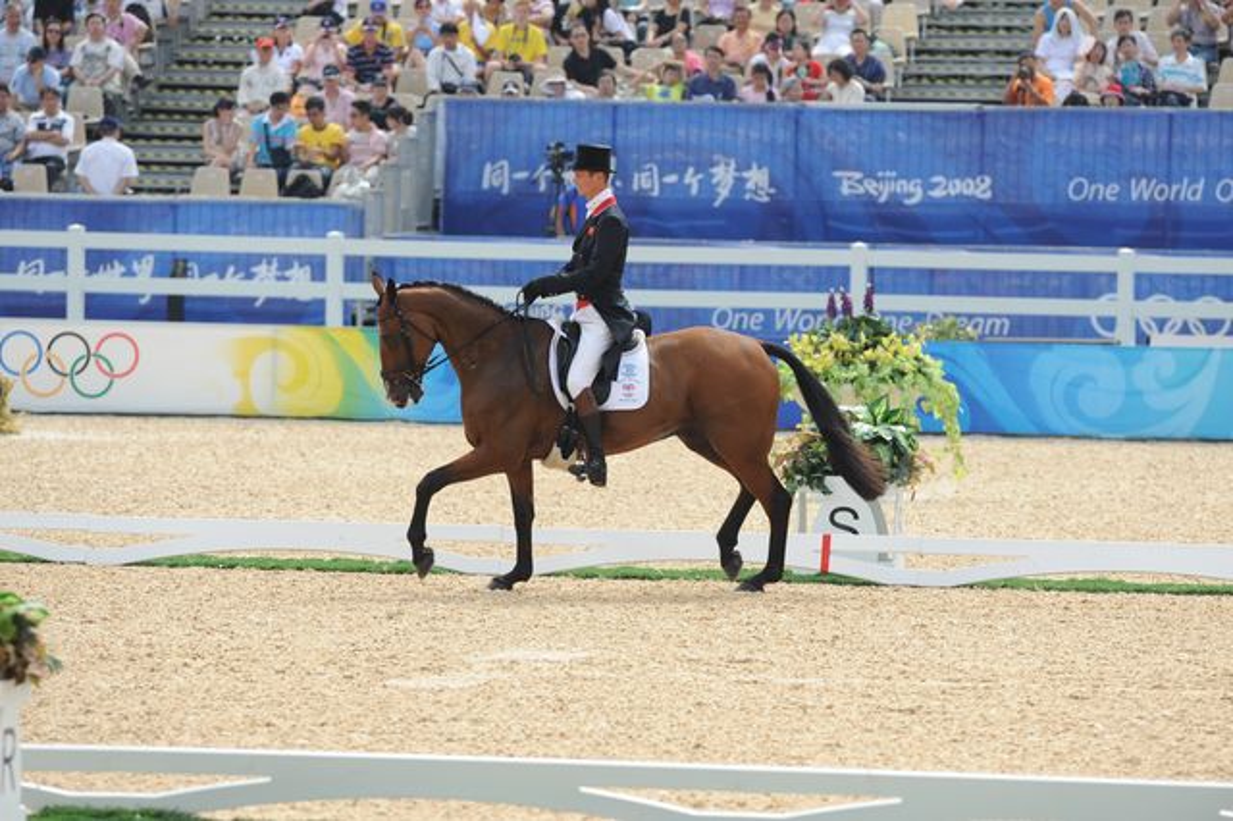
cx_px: 616
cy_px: 410
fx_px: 10269
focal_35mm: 300
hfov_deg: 6.9
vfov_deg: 4.6
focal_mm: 300
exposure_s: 1/3200
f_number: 5
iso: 640
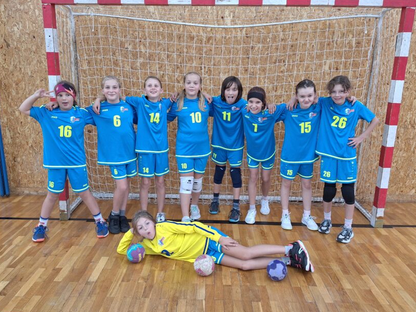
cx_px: 201
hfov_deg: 61.6
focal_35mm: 29
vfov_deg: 48.2
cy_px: 158
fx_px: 349
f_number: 1.8
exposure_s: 1/50
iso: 160
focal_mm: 5.54
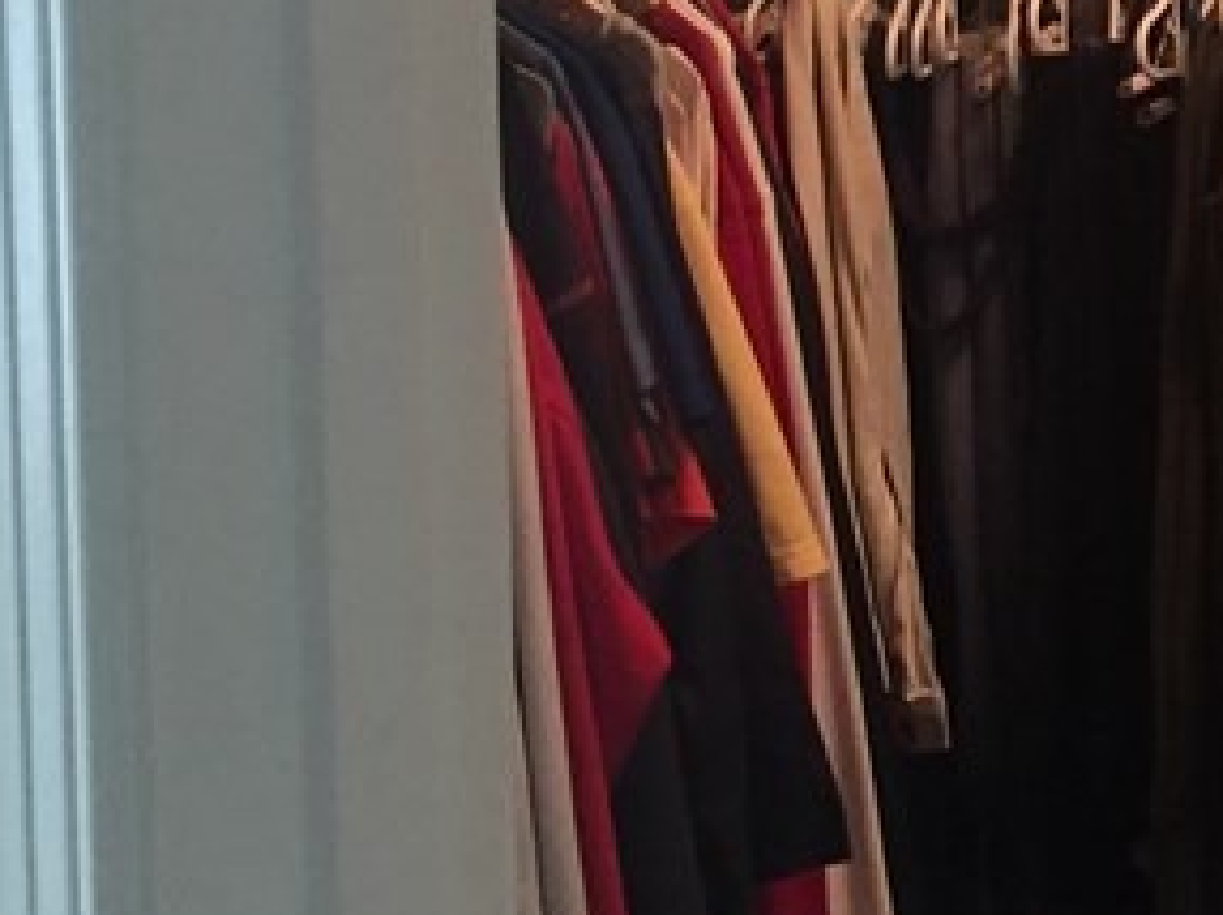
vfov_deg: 14.0
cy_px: 21
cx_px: 1595
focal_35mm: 104
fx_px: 3671
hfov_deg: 17.7
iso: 125
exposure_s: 1/30
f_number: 2.2
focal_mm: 4.15
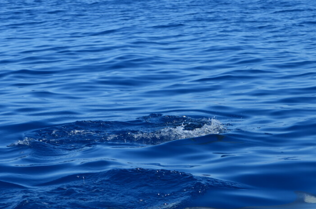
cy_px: 142
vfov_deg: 12.1
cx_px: 213
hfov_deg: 18.1
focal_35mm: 113
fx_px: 987
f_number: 8
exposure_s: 1/250
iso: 100
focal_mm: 55
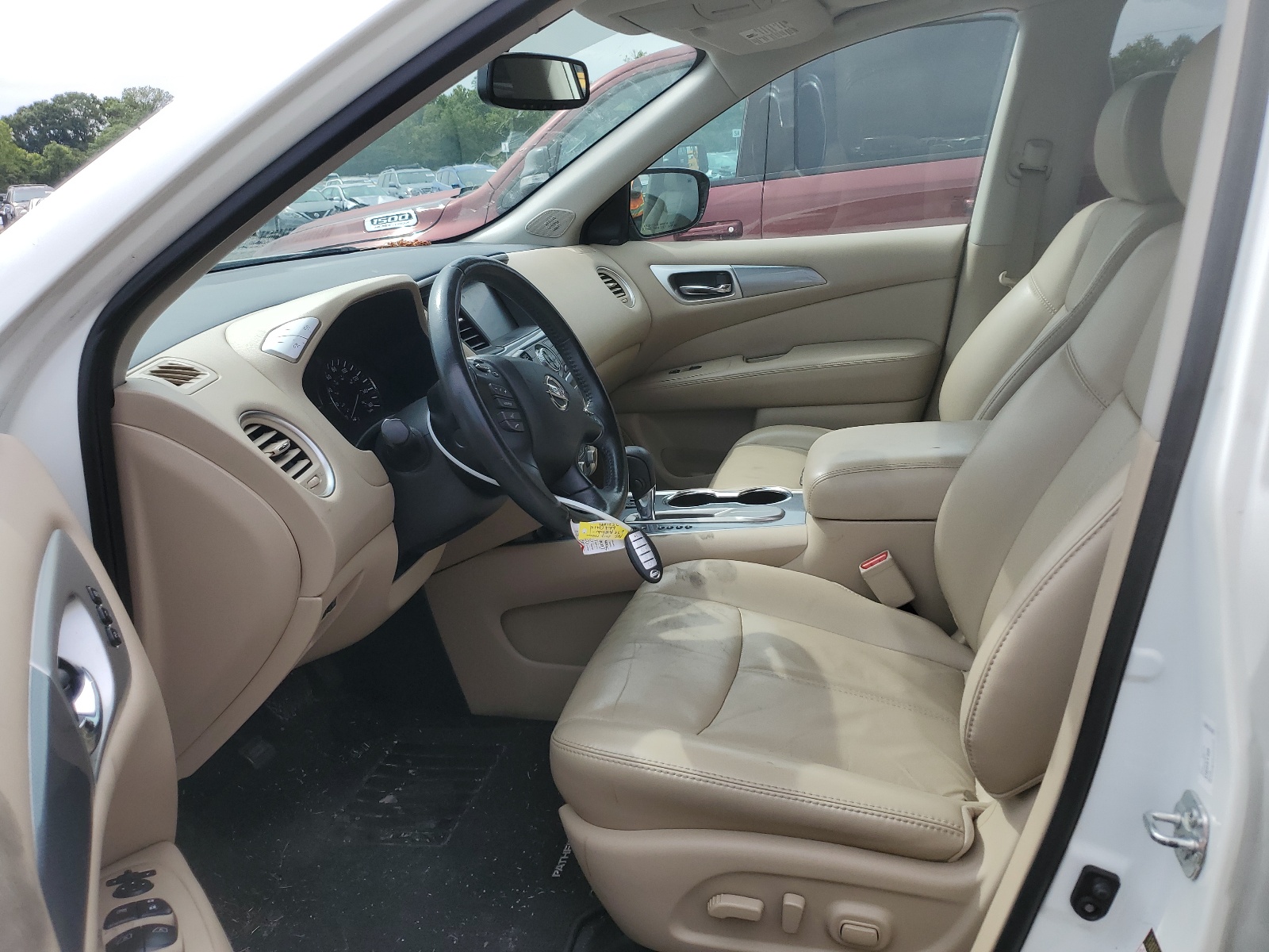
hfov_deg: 67.3
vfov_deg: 53.1
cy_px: 476
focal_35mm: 26
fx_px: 953
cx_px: 634
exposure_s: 1/1429
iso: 50
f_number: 1.5
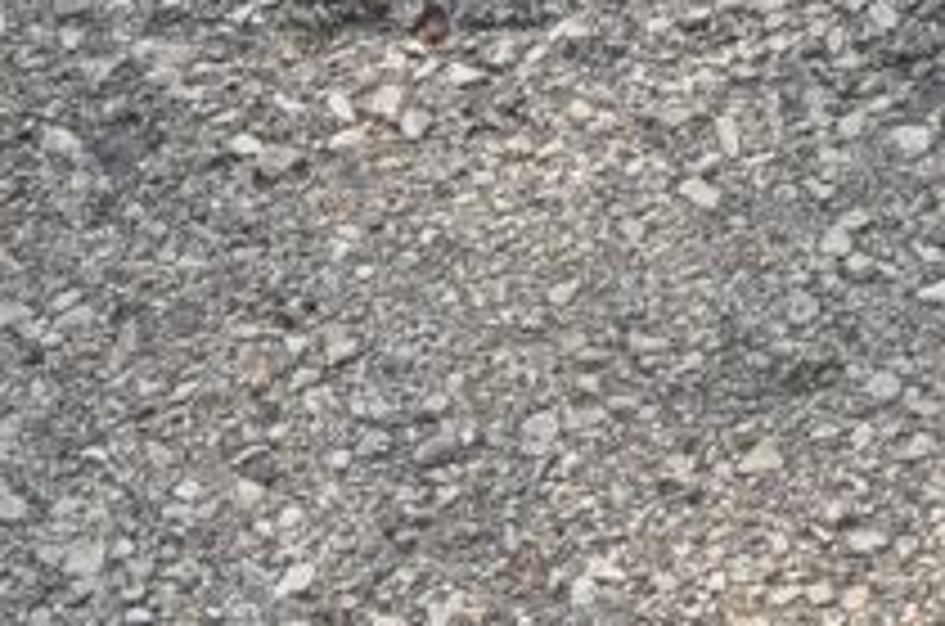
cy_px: 1315
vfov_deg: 5.2
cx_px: 994
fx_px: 6705
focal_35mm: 256
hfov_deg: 8.0
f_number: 8
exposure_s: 1/200
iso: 400
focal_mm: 28
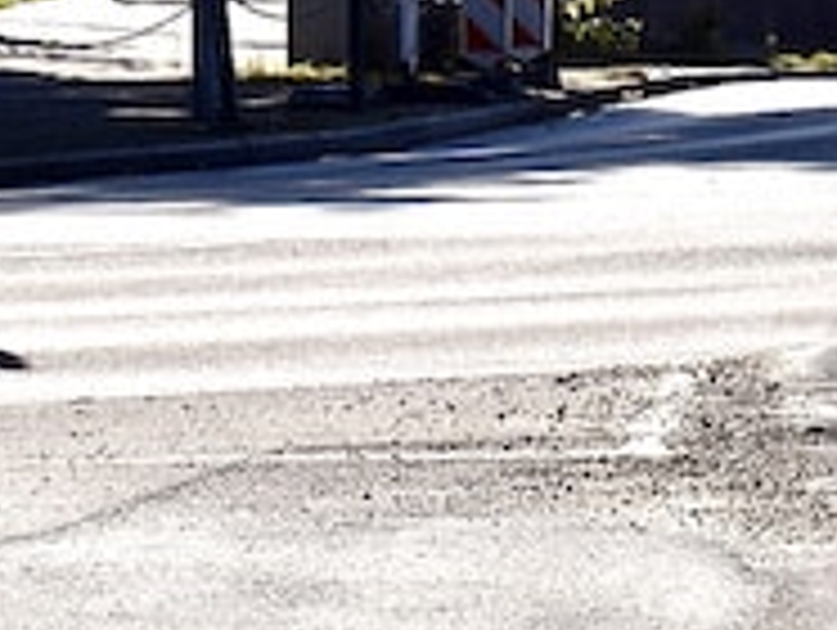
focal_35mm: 307
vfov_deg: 4.8
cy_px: -99
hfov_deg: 6.2
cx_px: 1800
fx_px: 7433
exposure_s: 1/400
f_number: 10
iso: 200
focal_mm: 58
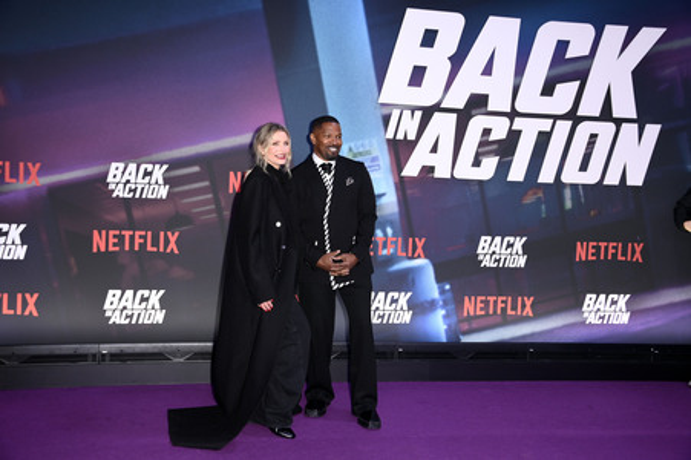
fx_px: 767
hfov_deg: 48.5
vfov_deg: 33.4
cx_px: 346
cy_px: 230
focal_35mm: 40
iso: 1000
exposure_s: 1/250
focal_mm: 40
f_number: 5.6
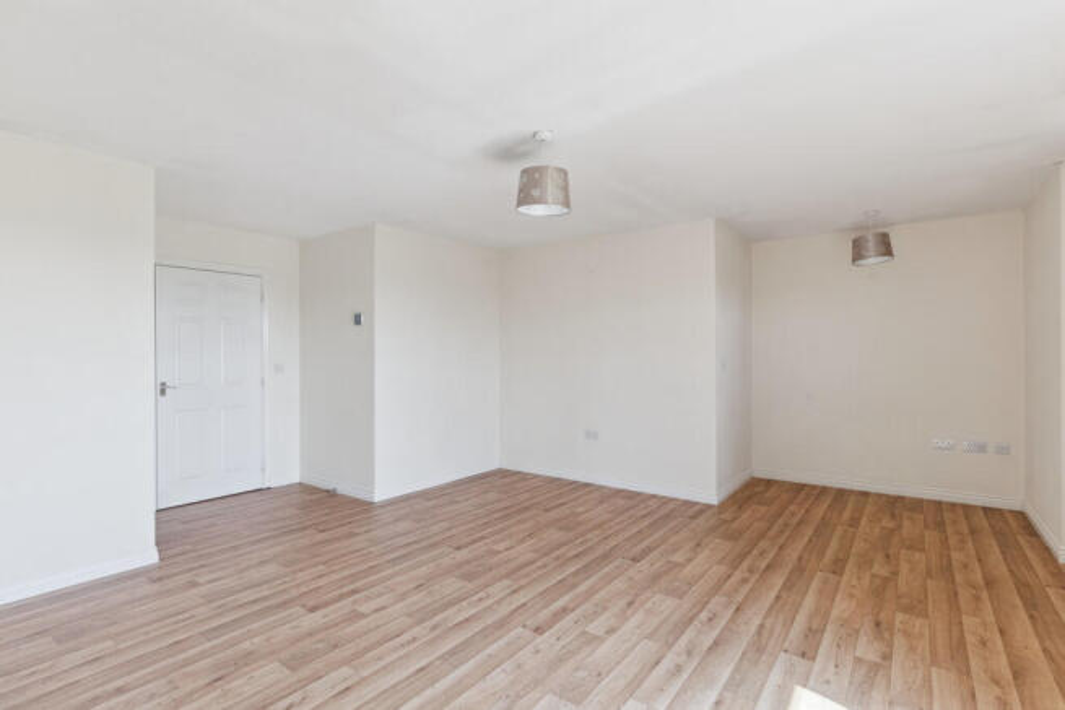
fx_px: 503
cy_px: 355
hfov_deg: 93.3
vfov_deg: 70.5
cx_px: 532
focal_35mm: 17
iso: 800
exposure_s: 1/200
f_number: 6.3
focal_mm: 17
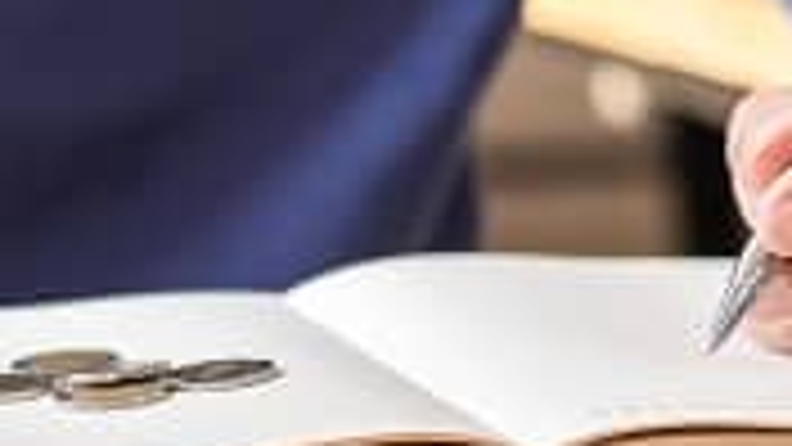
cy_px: 252
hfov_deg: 11.3
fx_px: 3969
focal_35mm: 189
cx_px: 90
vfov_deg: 6.4
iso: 160
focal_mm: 35
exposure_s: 1/200
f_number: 2
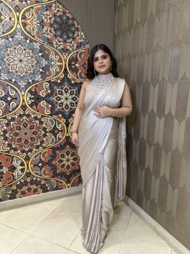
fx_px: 176
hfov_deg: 56.8
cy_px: 127
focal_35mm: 24
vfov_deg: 71.6
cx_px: 95
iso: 200
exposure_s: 1/100
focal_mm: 6.86
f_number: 1.78
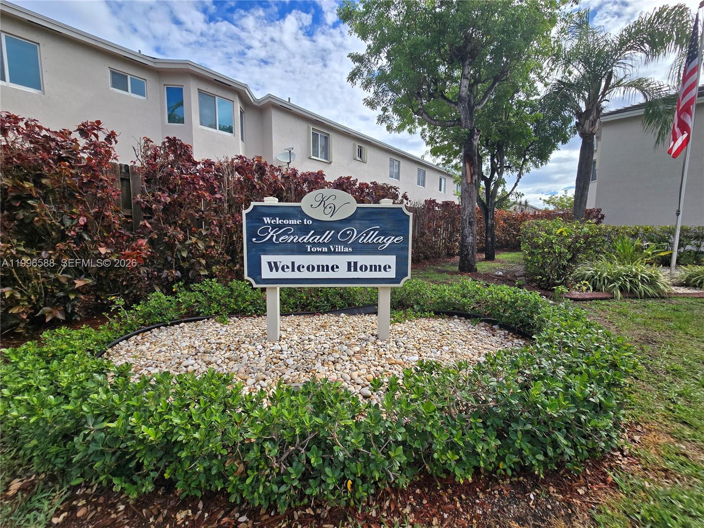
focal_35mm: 13
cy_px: 264
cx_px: 352
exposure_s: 1/2228
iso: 50
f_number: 2.2
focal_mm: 2.2
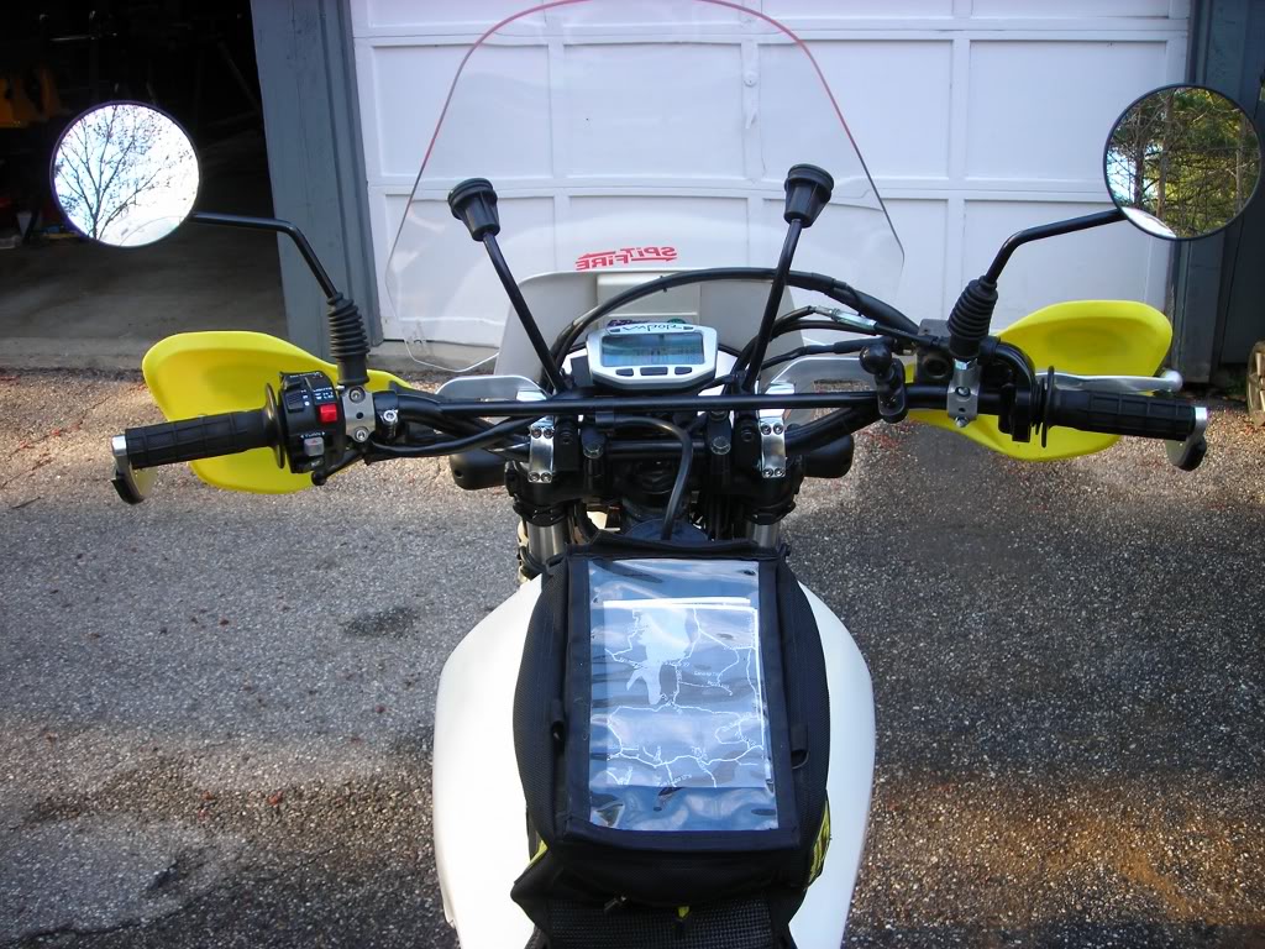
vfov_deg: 37.7
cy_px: 474
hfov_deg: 49.0
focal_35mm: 38
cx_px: 632
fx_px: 1389
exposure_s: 1/35
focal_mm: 6.3
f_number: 3.2
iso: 50
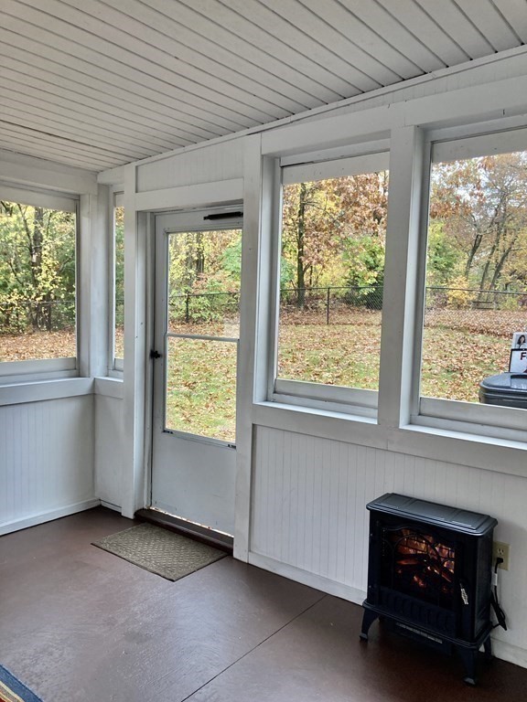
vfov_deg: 63.4
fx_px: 568
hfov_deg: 49.7
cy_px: 351
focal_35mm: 28
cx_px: 264
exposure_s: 1/60
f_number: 1.8
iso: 64
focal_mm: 3.99
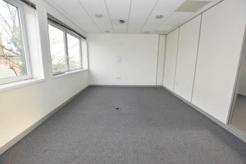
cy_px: 82
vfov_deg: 77.3
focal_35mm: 15
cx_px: 123
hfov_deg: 100.4
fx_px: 102
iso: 800
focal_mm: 10
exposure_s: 1/160
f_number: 4.5
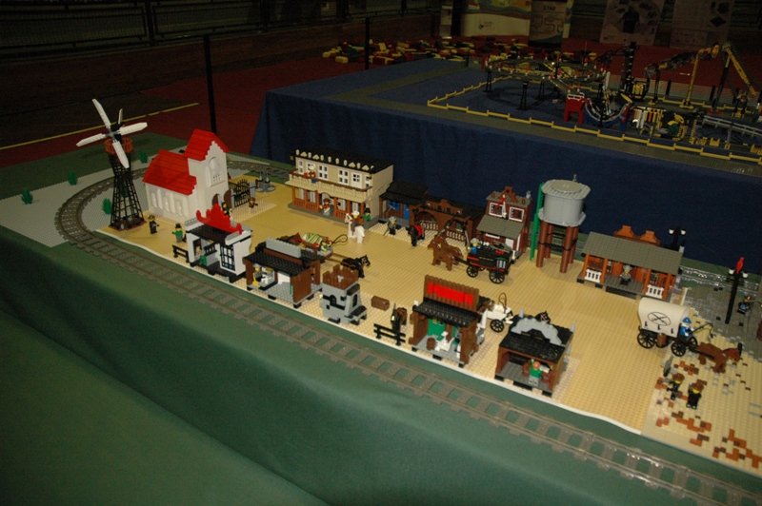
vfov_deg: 47.9
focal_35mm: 27
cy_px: 253
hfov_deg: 67.4
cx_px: 381
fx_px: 571
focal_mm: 18
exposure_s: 1/60
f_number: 4
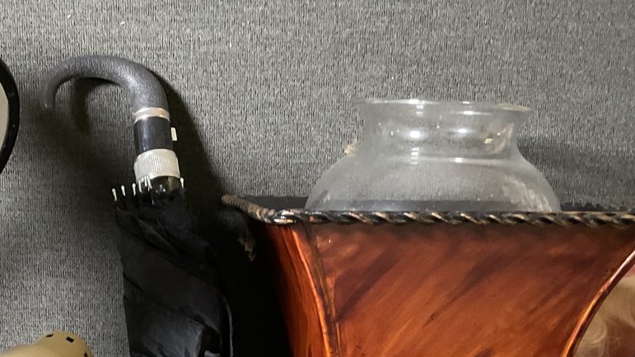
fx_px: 1044
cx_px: 178
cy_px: 408
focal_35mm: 62
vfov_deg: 18.6
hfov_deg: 33.3
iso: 200
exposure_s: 1/40
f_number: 1.8
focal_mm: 3
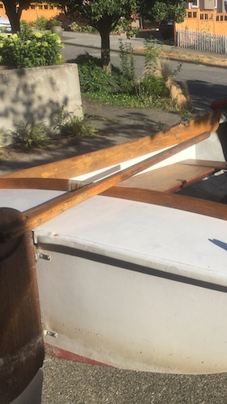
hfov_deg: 27.1
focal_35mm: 43
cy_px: 199
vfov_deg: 47.4
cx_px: 185
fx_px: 460
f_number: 2.2
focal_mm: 4.15
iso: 32
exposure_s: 1/2475
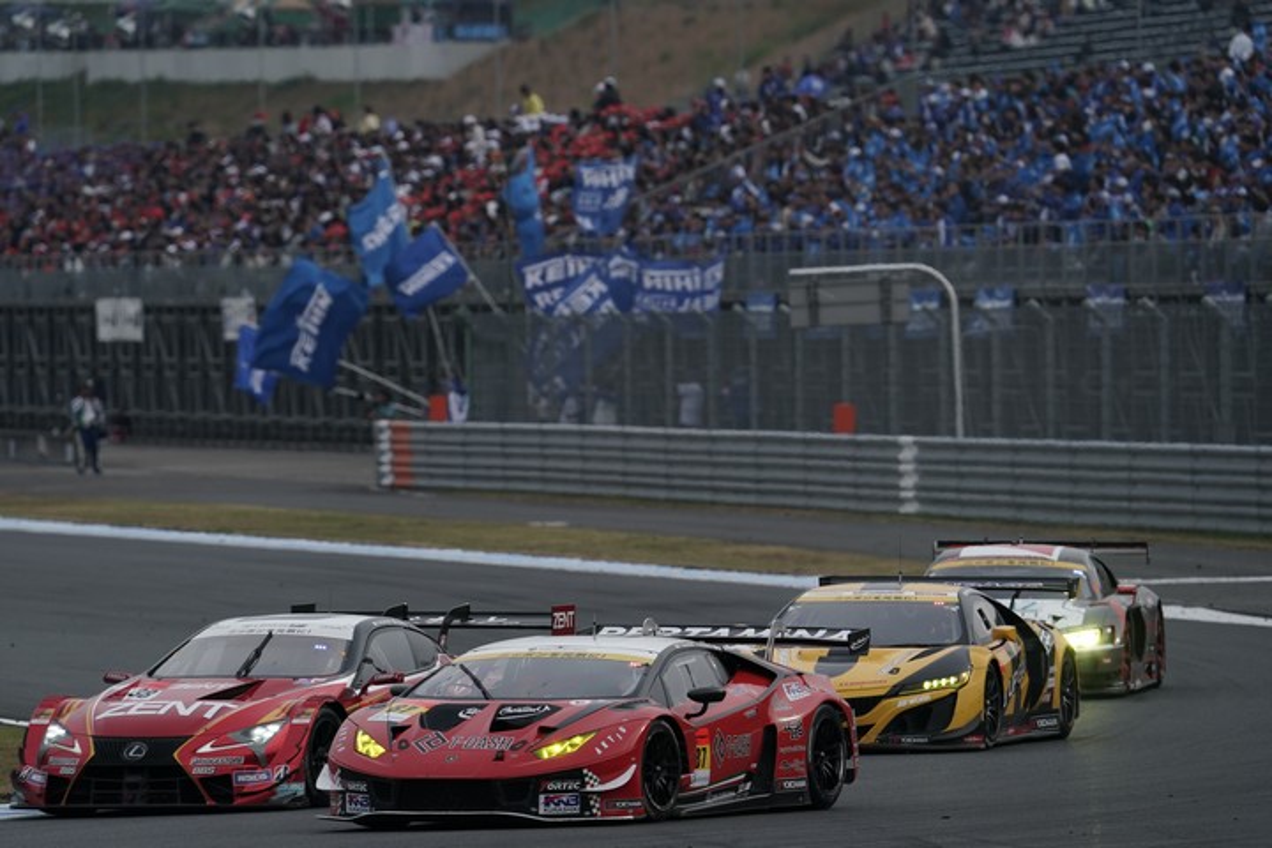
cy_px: 424
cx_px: 636
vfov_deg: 2.9
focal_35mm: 467
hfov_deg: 4.4
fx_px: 16499
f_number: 7.1
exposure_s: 1/800
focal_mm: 467
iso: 400
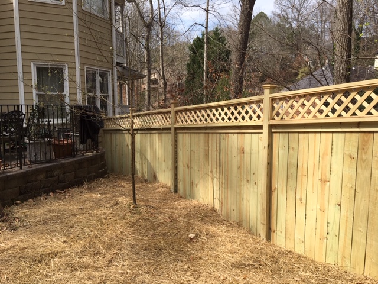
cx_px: 189
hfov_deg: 61.7
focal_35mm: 29
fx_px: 317
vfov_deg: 48.2
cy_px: 142
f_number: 2.2
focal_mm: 4.15
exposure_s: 1/1326
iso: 25
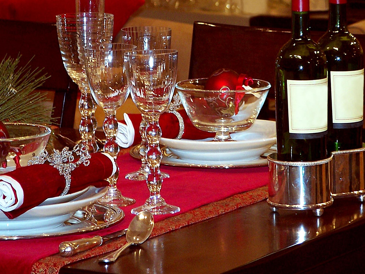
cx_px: 138
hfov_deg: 10.8
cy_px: 97
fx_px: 1929
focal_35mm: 183
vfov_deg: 8.1
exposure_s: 1/30
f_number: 3.2
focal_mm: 23.1
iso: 140
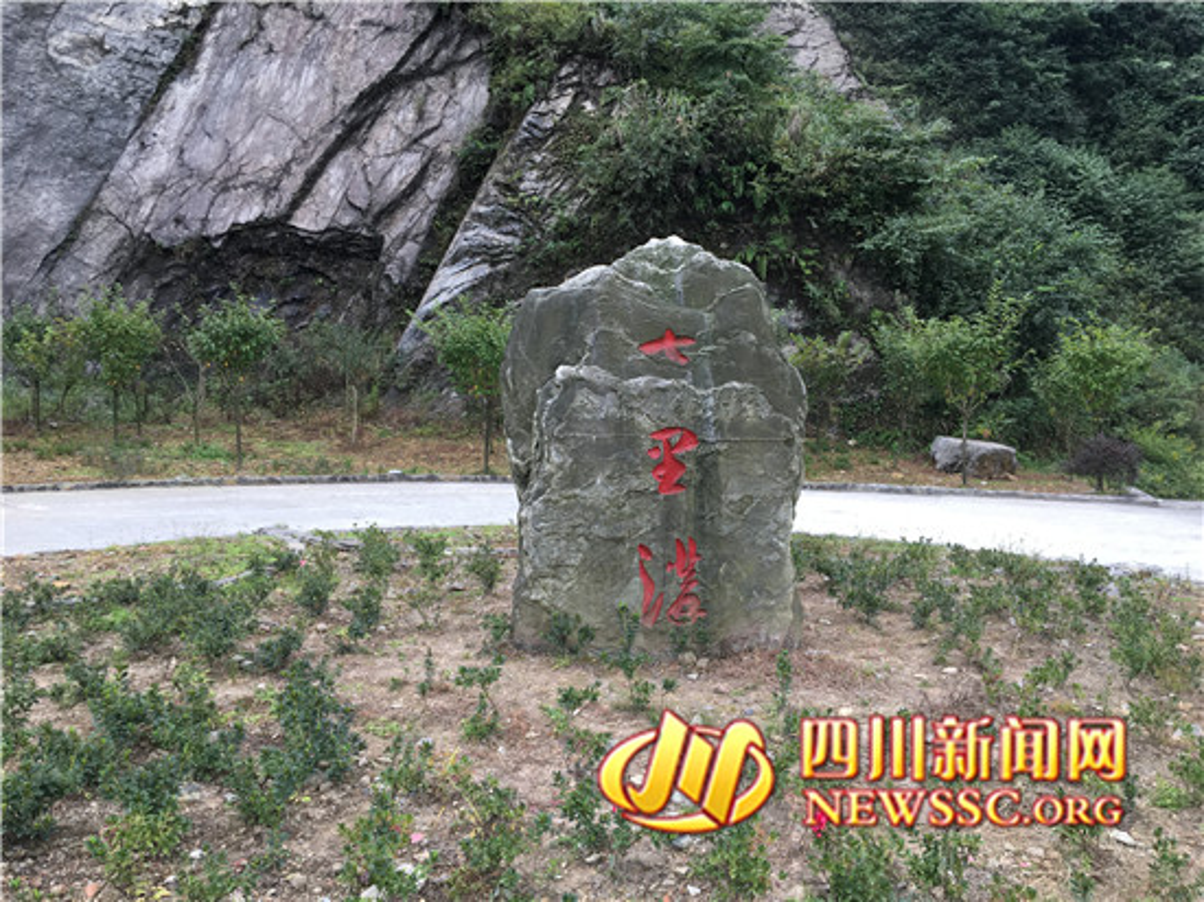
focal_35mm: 29
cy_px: 451
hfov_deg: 61.7
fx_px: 1008
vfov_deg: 48.2
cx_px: 602
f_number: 2.2
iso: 25
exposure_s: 1/100
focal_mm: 4.15
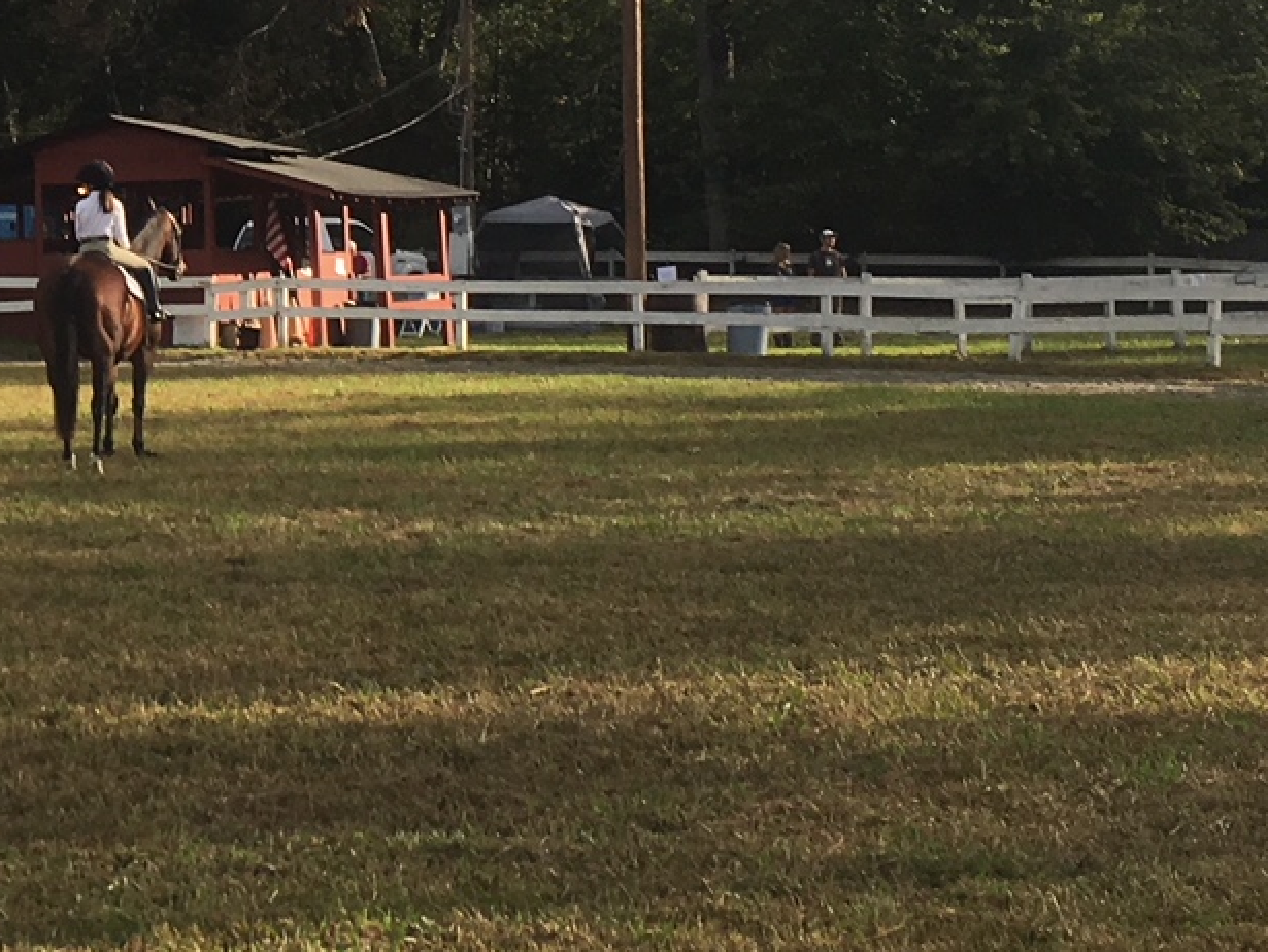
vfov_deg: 15.5
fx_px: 3482
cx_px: -142
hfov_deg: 19.7
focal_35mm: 95
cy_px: 171
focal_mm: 4.15
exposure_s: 1/725
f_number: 2.2
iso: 25
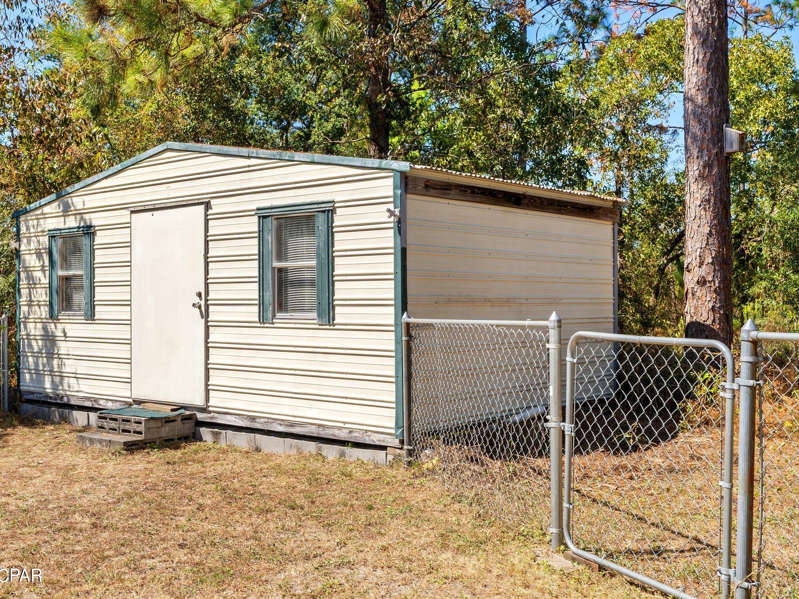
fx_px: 923
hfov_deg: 46.8
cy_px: 296
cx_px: 400
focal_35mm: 40
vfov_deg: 36.0
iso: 100
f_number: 11
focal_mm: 24
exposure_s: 1/30
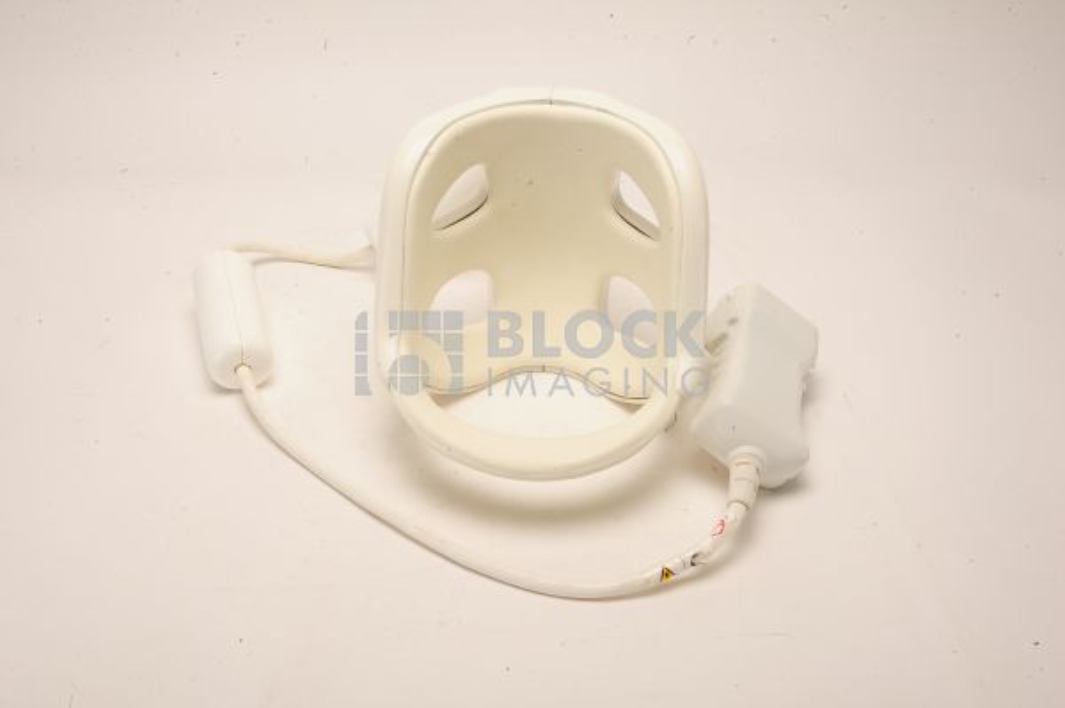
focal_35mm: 50
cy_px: 354
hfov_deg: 39.6
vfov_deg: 26.9
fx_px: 1478
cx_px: 532
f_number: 22
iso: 320
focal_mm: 50
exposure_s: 1/160
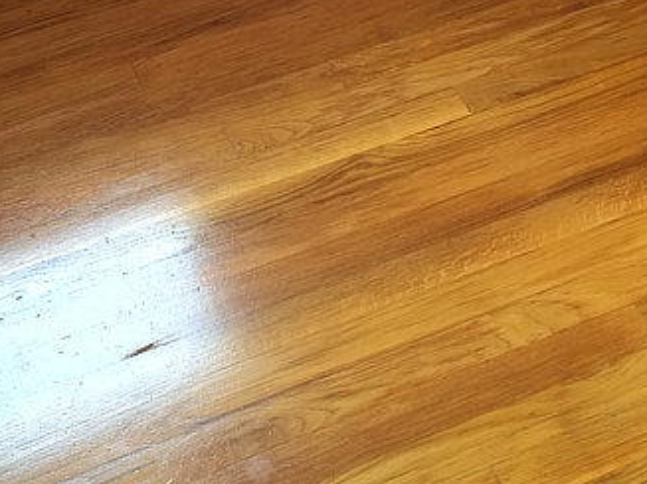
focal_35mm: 71
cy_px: 18
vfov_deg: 20.2
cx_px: 243
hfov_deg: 27.3
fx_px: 1327
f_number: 2.2
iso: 50
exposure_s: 1/30
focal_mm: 4.2
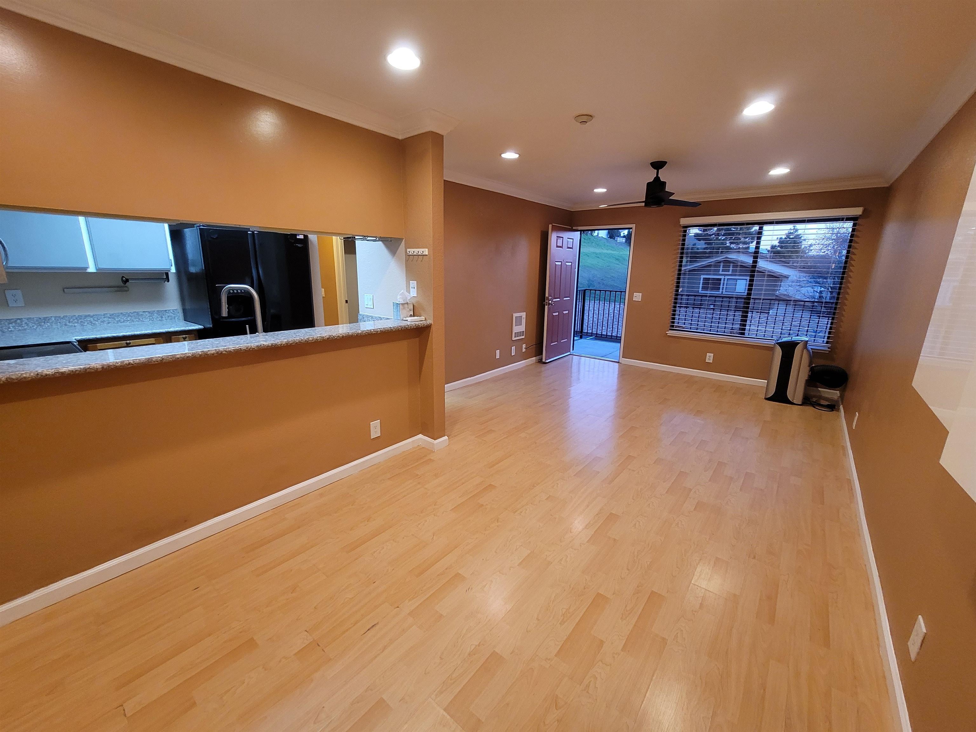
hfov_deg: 106.2
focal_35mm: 13
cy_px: 366
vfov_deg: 89.9
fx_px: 367
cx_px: 488
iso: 320
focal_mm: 2.2
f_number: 2.2
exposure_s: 1/60
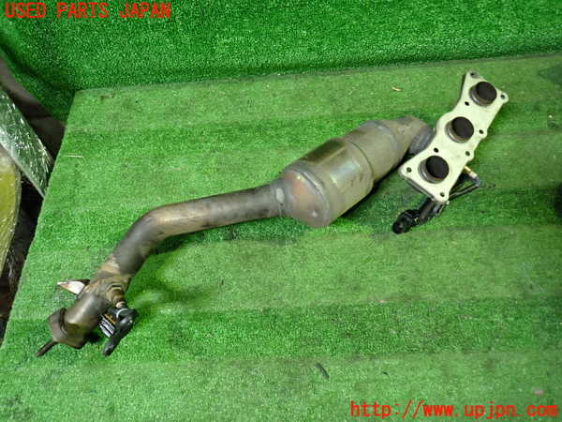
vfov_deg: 54.9
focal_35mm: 25
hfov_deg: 69.4
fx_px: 406
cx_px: 281
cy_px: 211
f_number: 2
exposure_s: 1/30
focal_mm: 4.5
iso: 320
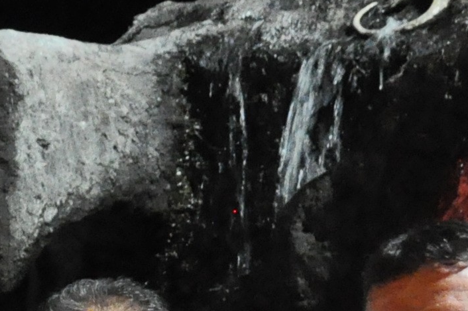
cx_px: -257
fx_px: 3077
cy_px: 651
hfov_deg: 8.5
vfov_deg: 5.6
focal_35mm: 237
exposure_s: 1/40
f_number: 6.3
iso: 3200
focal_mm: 26
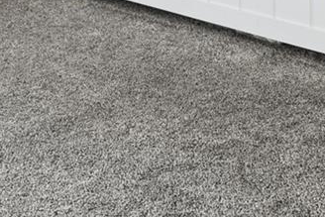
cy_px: -270
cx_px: 54
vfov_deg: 13.7
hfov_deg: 25.4
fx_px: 704
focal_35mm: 78
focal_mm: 16
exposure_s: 1
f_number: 9
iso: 250
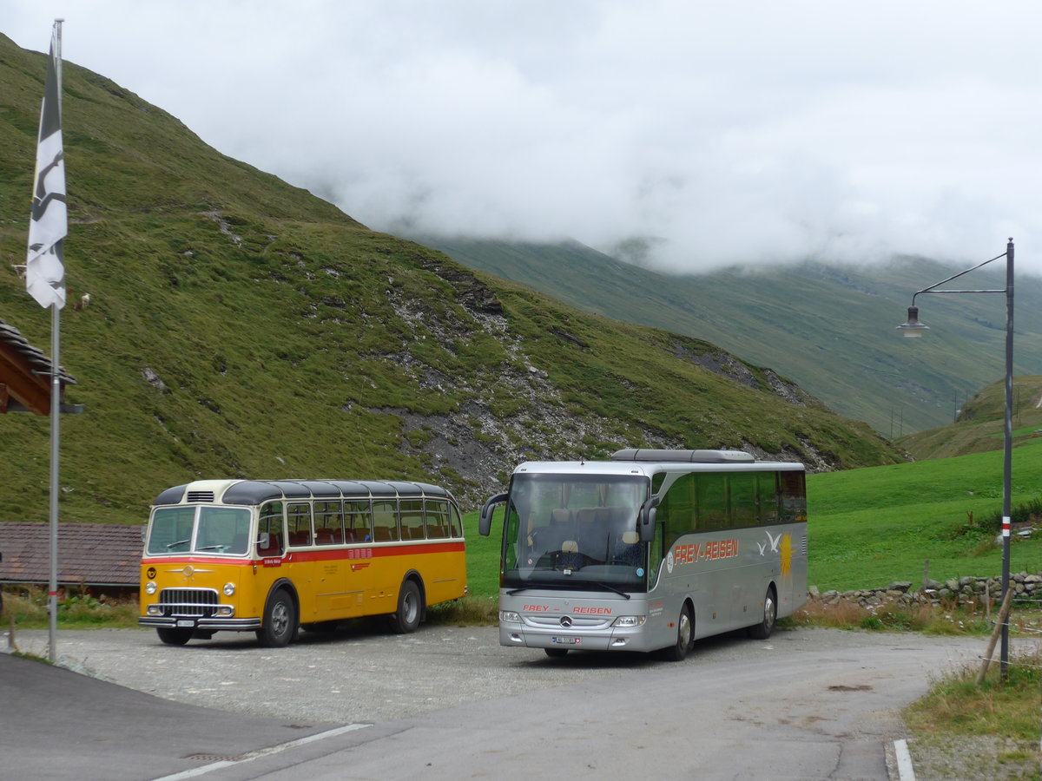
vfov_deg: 17.2
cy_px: 390
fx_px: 2589
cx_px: 521
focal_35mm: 86
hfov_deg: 22.8
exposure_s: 1/320
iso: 80
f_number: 4.5
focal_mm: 17
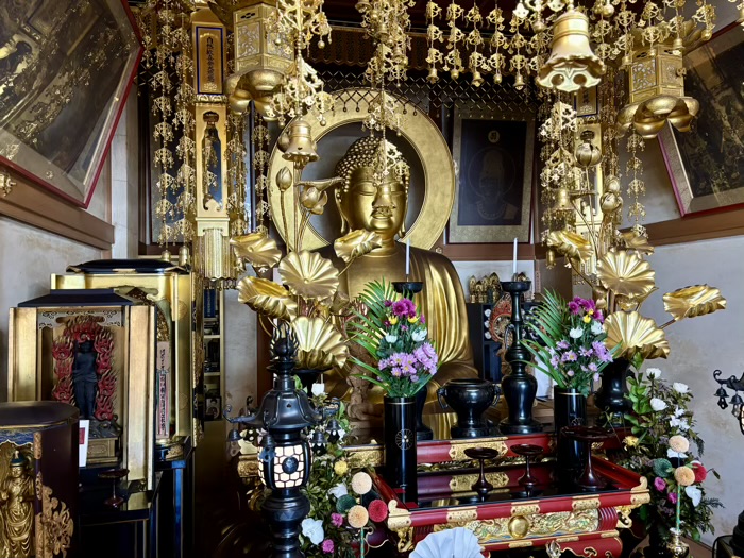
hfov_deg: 67.3
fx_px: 559
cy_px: 279
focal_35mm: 26
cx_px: 372
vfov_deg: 53.1
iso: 250
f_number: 1.6
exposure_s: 1/50
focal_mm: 5.96
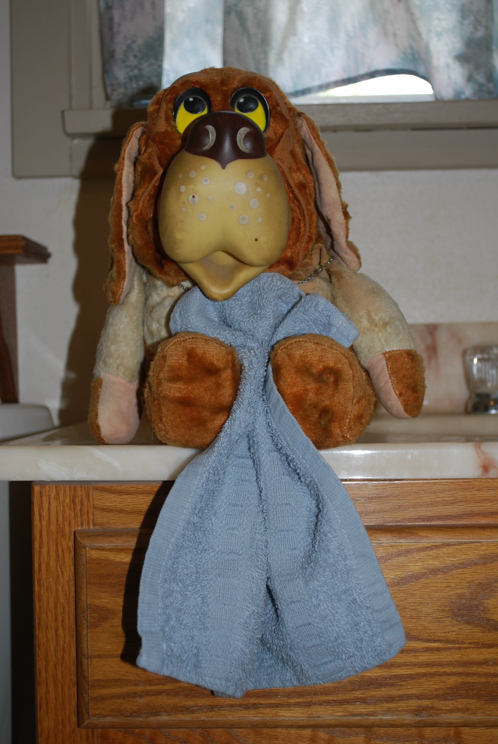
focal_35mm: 52
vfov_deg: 37.8
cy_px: 372
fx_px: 1086
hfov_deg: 25.8
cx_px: 249
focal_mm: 35
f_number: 5.3
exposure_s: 1/60
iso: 200
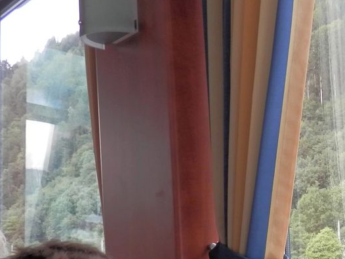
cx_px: 428
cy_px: 272
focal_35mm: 76
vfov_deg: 18.8
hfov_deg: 23.2
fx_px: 758
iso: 80
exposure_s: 1/40
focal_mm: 4.5
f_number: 3
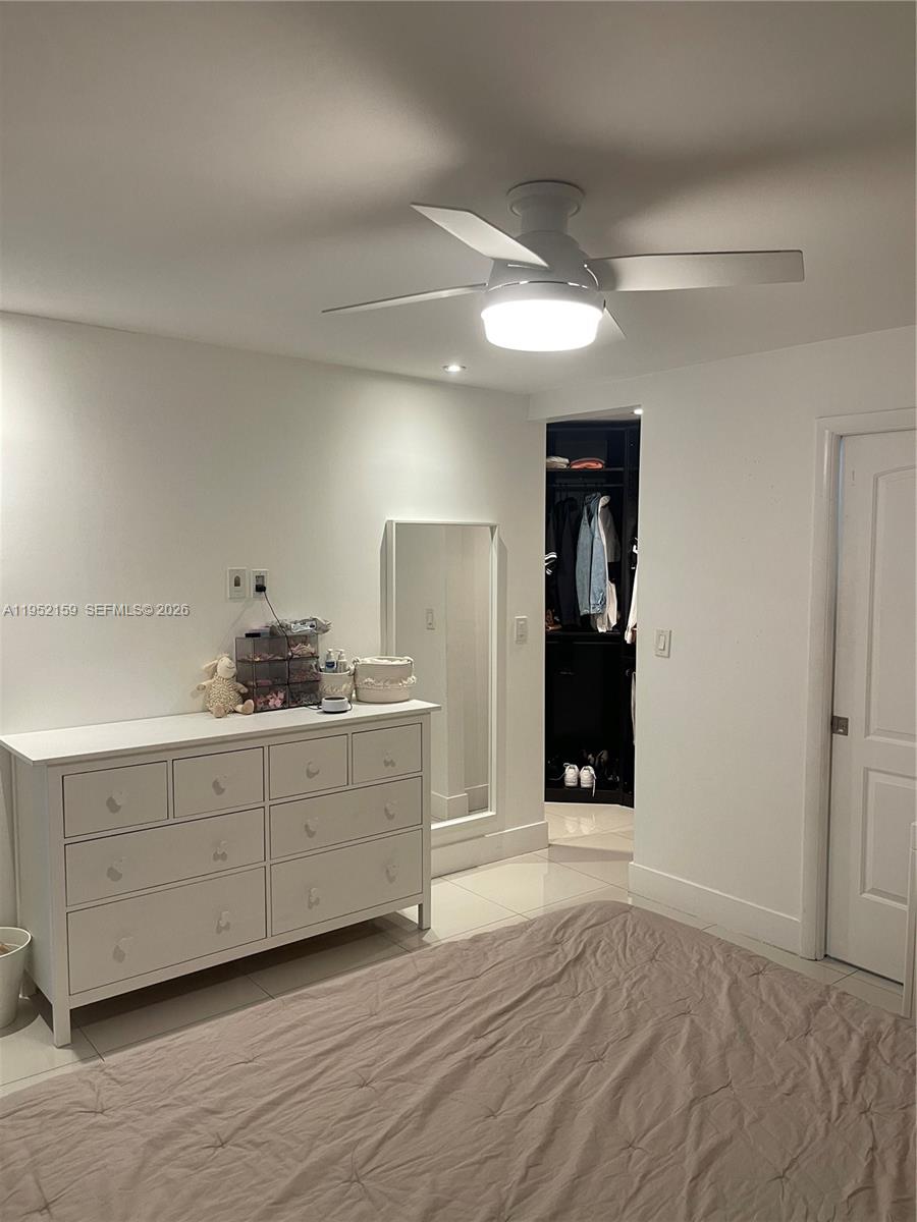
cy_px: 611
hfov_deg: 53.1
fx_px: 918
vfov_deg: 67.3
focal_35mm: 26
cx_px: 458
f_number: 1.6
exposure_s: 1/60
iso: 125
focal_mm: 5.1
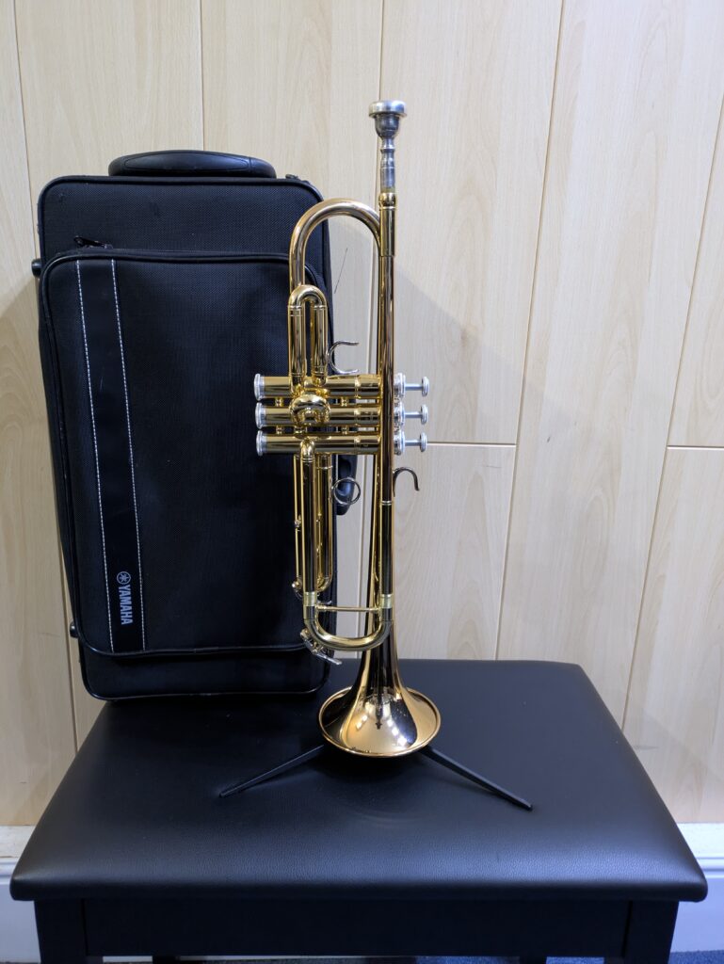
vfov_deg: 69.4
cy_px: 482
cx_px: 362
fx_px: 697
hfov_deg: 54.9
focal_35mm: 25
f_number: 1.89
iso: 1103
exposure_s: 1/25
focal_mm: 5.43
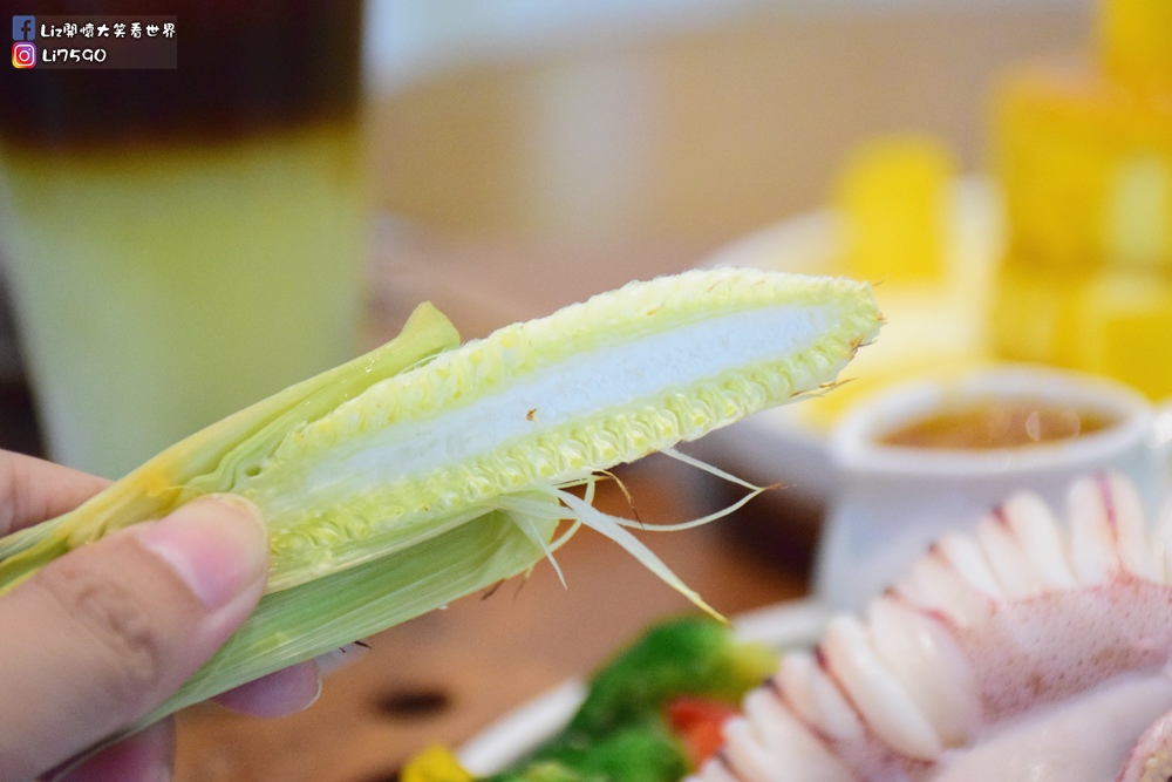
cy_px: 391
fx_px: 3663
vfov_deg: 12.2
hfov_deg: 18.2
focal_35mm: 112
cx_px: 586
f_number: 5
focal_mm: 75
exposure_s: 1/125
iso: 6400
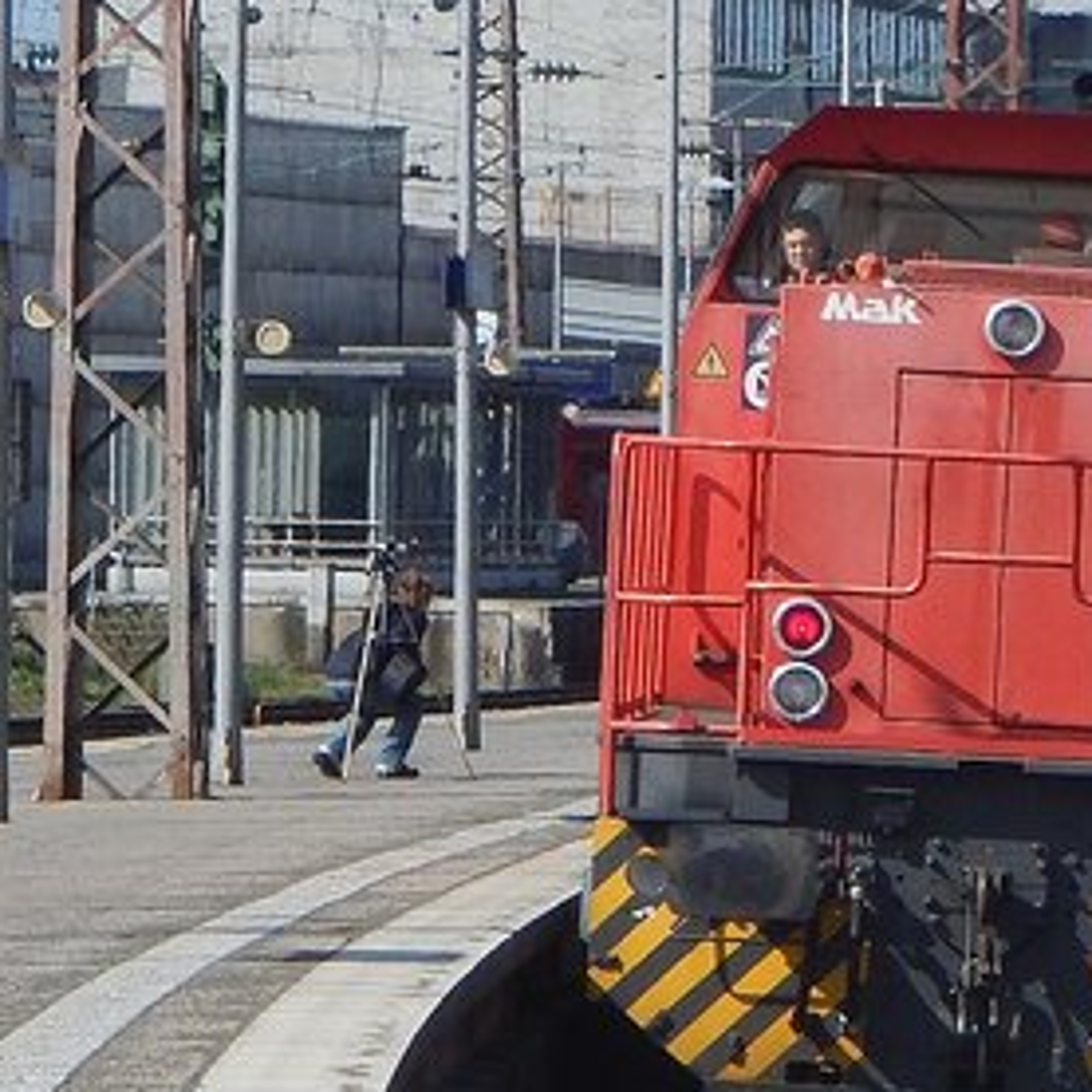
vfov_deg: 3.5
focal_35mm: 498
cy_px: -481
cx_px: 1427
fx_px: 17774
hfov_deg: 3.5
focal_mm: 23.4
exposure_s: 1/800
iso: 125
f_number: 4.8
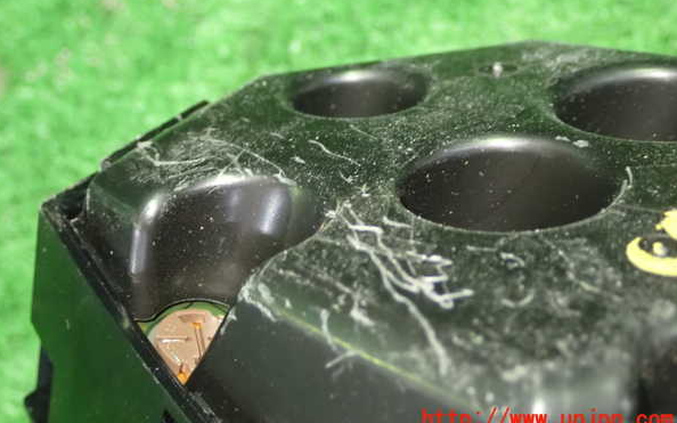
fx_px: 1402
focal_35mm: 76
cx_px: 337
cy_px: 178
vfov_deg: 17.1
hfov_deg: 27.1
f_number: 3.9
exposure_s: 1/15
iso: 1250
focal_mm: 12.73
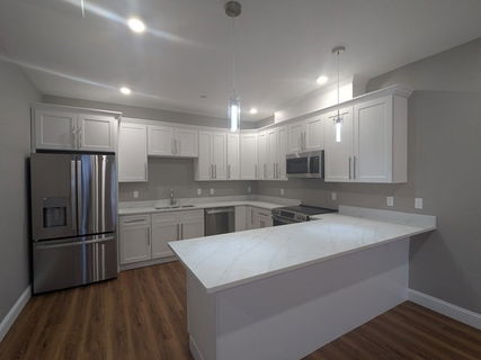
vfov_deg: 78.1
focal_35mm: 16
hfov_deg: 94.5
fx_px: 222
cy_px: 180
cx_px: 240
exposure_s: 1/24
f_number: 2.2
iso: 62
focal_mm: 2.35
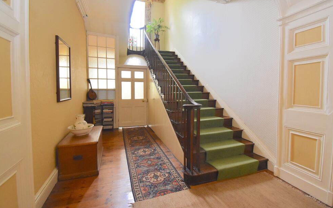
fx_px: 145
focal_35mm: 16
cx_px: 168
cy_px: 95
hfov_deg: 97.8
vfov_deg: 71.1
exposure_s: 1/80
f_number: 4.5
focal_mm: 10
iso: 1600
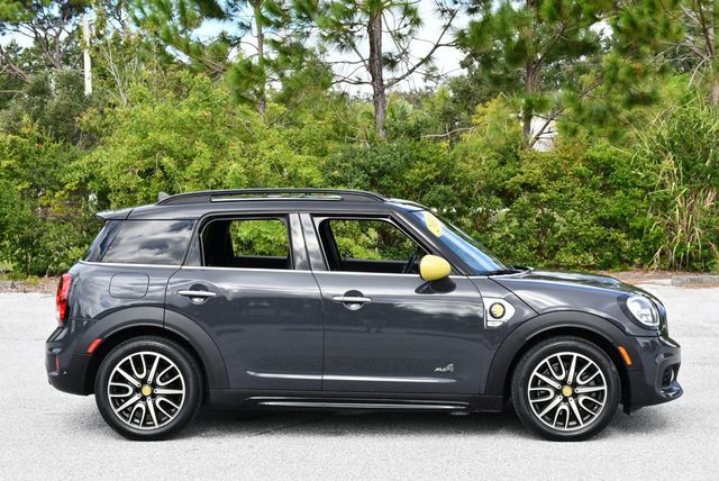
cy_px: 240
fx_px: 1279
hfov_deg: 31.4
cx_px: 360
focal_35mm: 64
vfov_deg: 21.3
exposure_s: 1/250
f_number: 8
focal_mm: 32
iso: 200
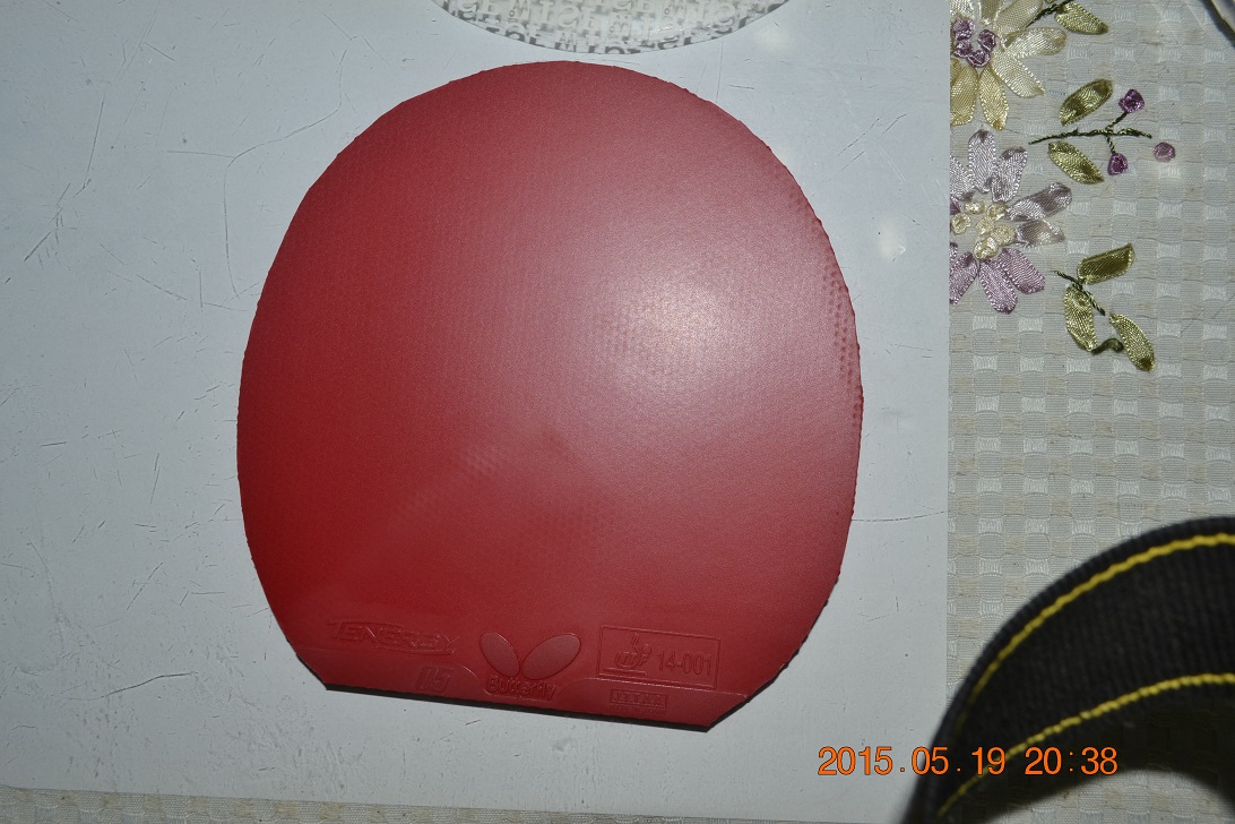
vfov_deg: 40.0
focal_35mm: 33
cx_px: 618
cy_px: 412
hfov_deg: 57.2
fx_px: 1132
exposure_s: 1/60
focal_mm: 22
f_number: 8
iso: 100
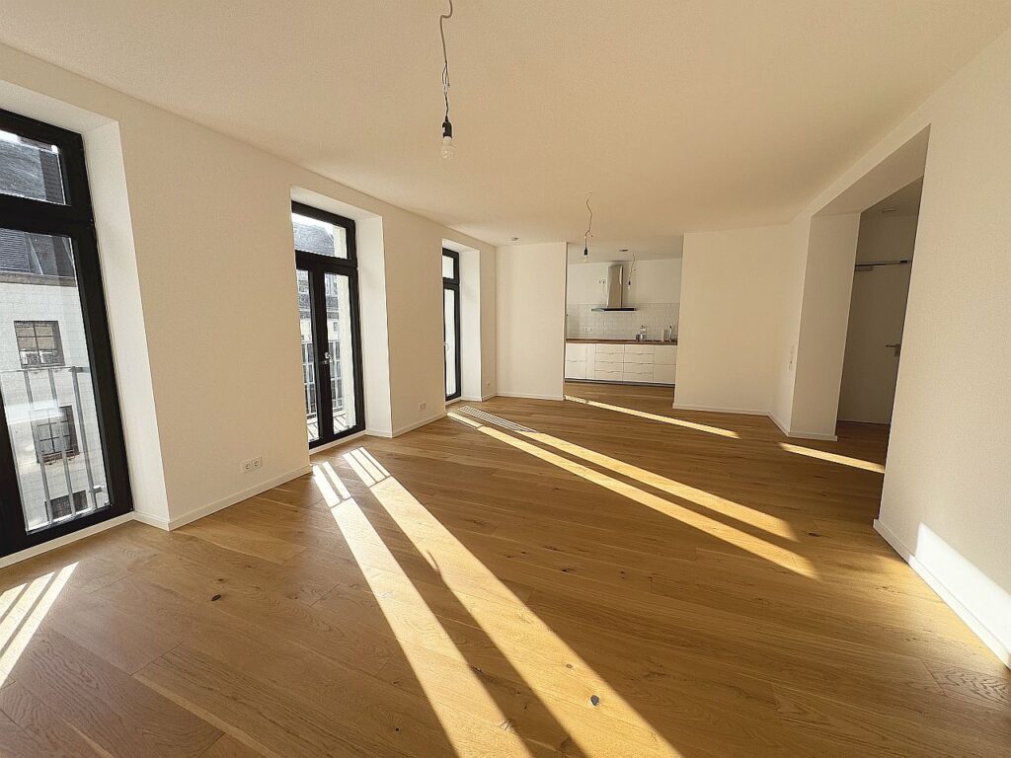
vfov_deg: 85.7
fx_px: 409
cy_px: 379
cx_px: 506
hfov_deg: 102.1
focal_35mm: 14
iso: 40
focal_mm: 2.22
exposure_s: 1/451
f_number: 2.2
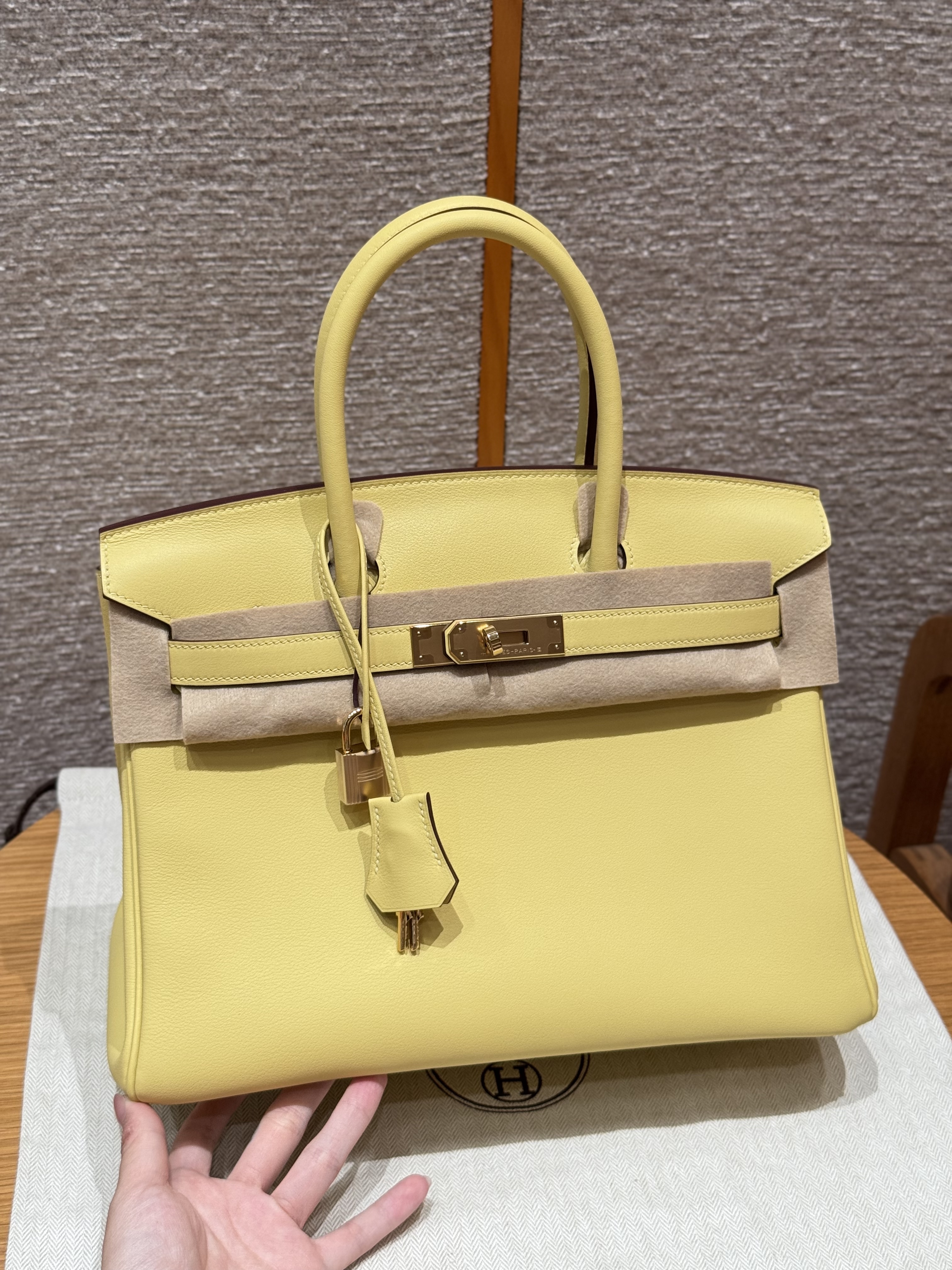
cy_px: 635
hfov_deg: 30.3
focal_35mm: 48
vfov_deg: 39.7
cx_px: 476
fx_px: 1760
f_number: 1.78
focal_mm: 6.76
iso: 80
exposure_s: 1/100
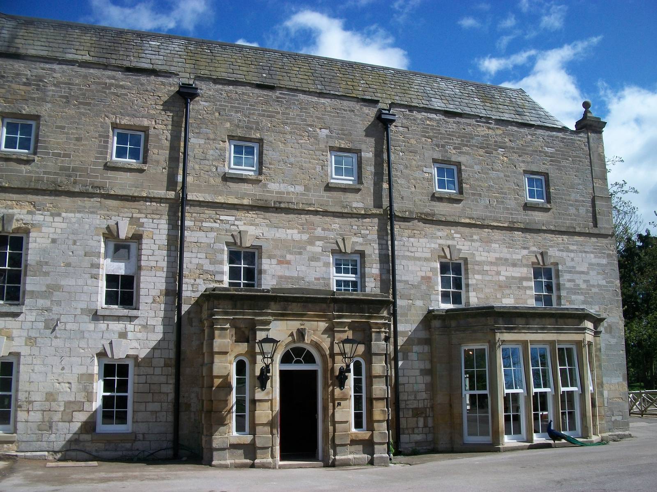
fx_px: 607
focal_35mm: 32
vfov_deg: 44.2
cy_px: 246
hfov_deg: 56.8
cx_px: 328
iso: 80
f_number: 5.5
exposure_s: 1/500
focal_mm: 5.7
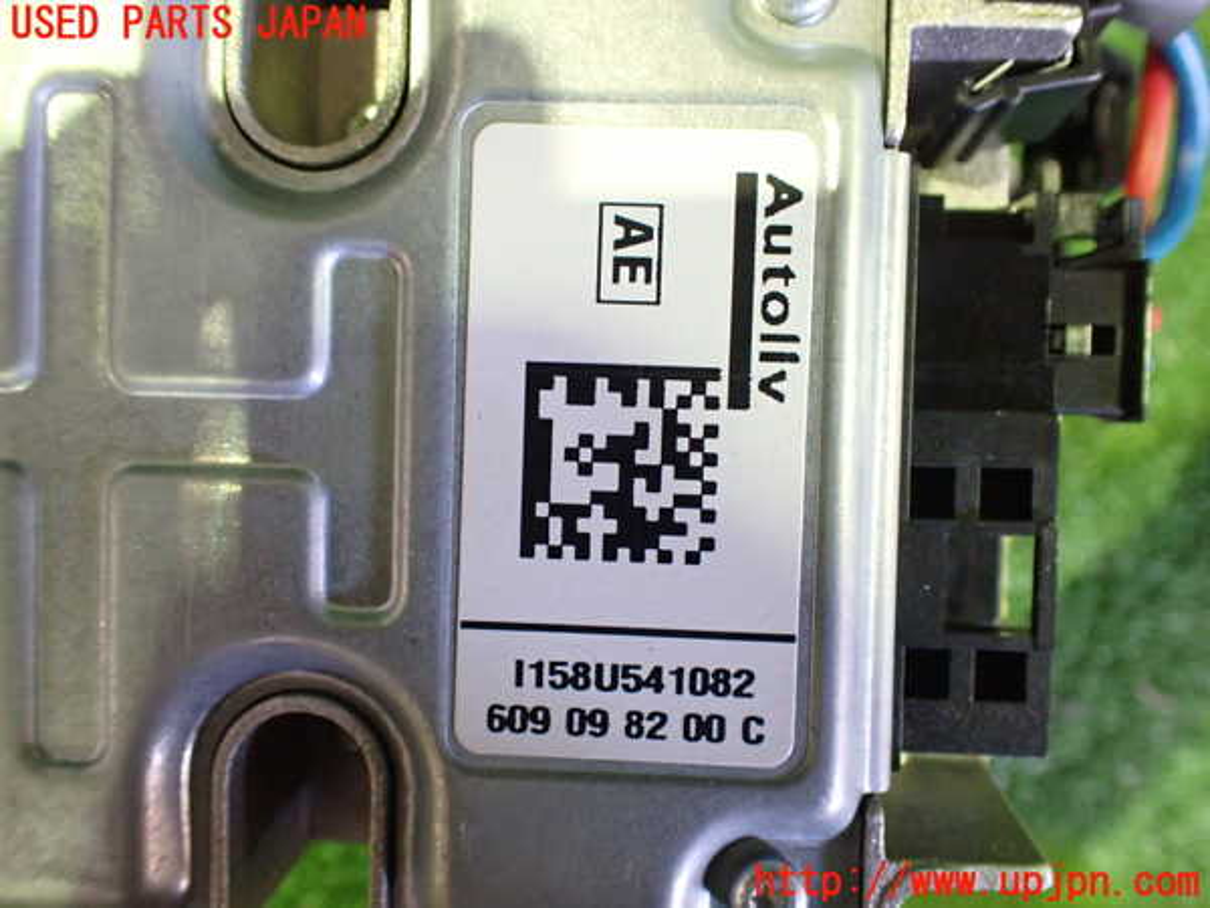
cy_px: 454
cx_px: 605
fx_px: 1049
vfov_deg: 46.8
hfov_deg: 60.0
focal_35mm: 30
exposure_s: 1/30
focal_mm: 5.4
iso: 1000
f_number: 2.3
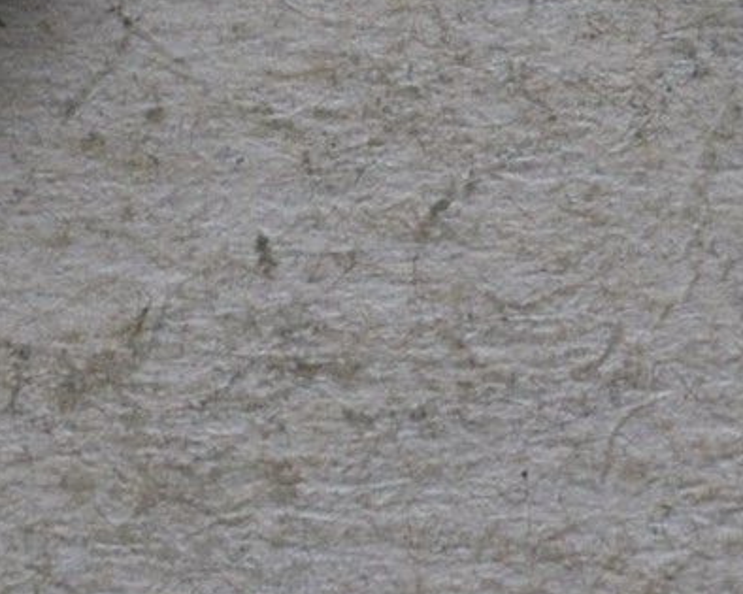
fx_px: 8882
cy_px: -713
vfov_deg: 3.8
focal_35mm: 404
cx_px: 536
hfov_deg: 4.8
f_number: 14
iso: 400
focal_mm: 46
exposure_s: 1/250
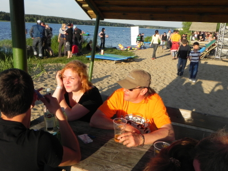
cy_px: 86
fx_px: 217
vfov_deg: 42.9
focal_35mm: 33
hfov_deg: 55.4
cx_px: 114
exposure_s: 1/281
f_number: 6.3
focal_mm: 5.9
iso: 160
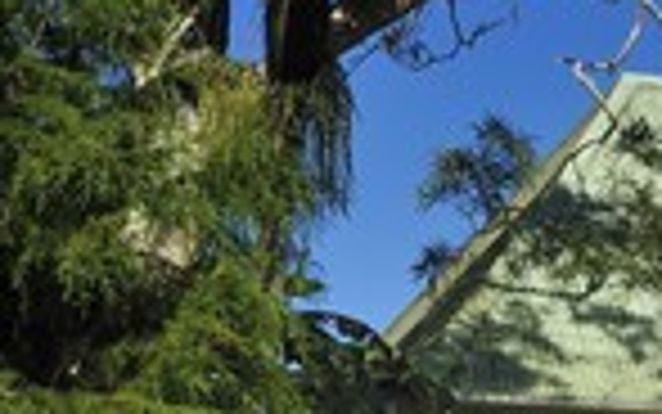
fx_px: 2310
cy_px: 360
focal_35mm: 128
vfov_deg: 10.2
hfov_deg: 15.3
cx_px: 919
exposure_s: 1/160
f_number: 16
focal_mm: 44
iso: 200
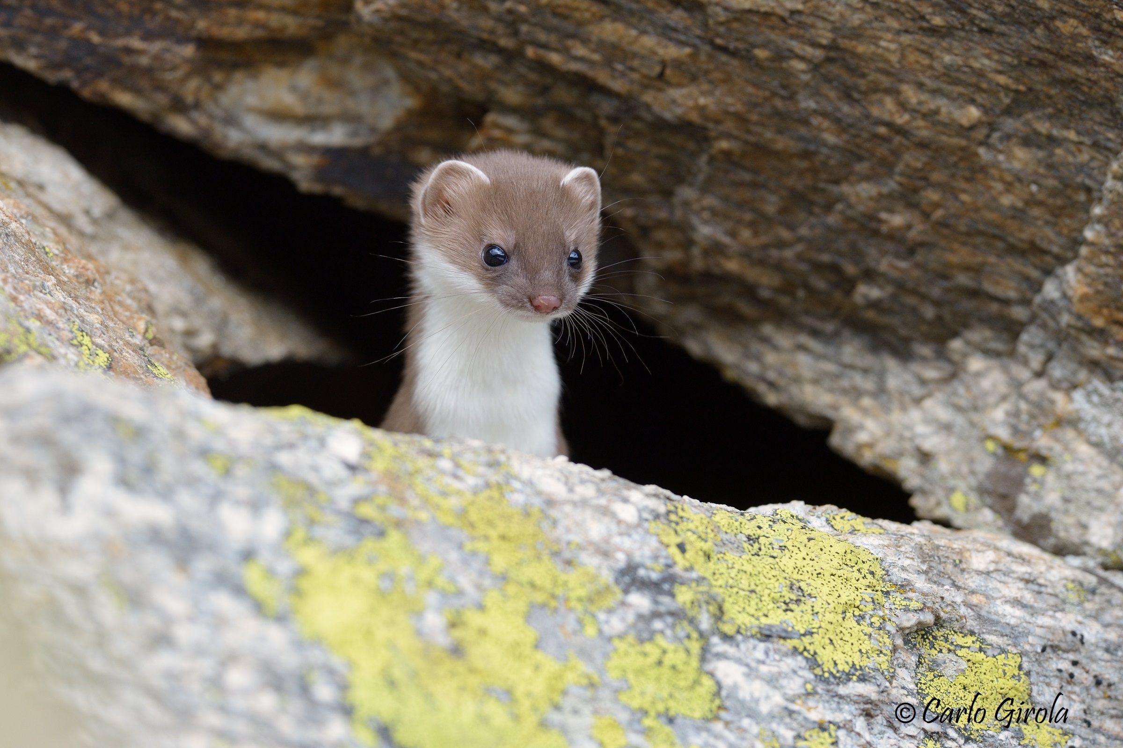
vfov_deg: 2.3
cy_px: 374
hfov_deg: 3.4
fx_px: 18712
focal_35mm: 600
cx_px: 562
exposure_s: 1/1250
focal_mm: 600
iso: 1000
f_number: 6.3
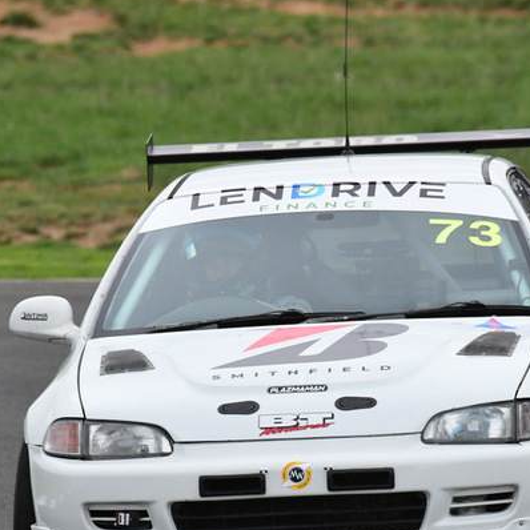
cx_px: 228
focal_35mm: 1282
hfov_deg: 1.4
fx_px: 22207
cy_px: 328
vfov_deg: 1.4
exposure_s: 1/640
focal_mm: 500
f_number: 10
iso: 1600
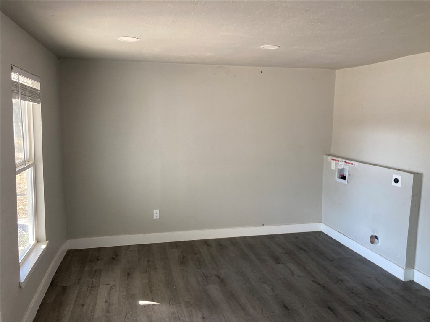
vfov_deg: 49.7
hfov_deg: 63.4
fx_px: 348
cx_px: 215
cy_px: 161
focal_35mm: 28
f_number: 1.8
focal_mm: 3.99
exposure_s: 1/66
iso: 80
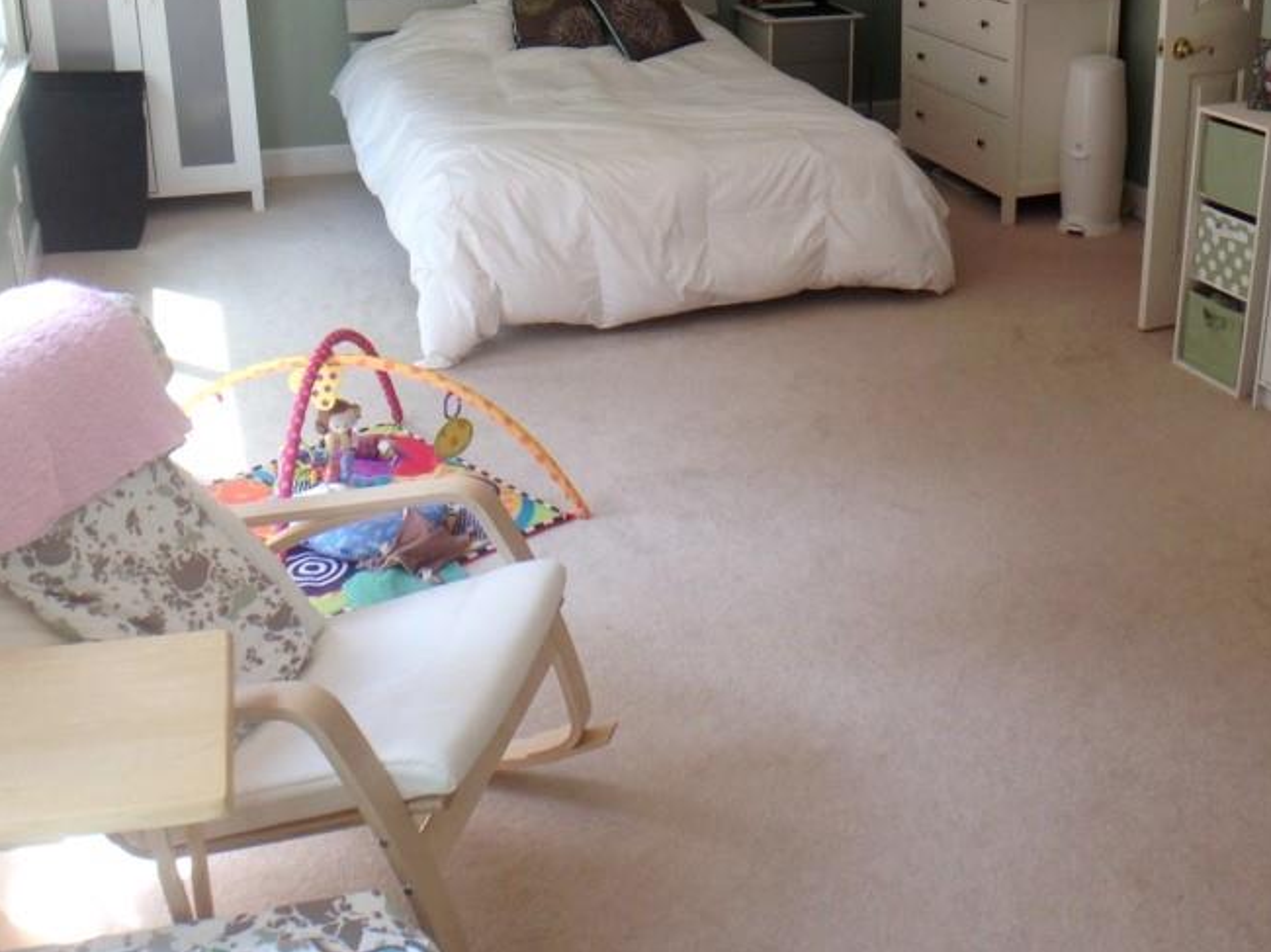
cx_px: 810
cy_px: 207
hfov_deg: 36.6
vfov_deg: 27.5
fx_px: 1909
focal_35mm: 52
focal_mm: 4.13
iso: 50
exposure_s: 1/60
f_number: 2.4
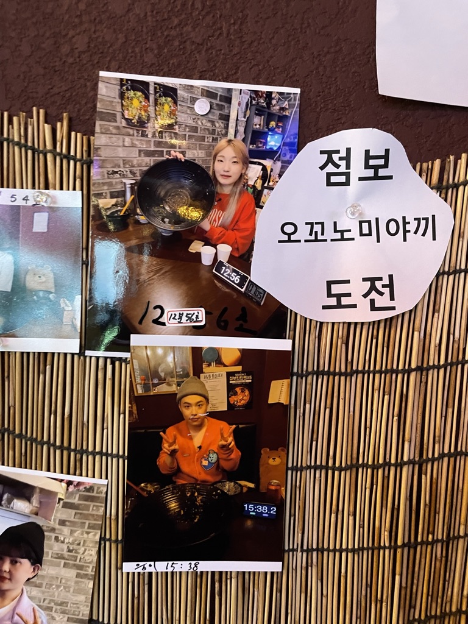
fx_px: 469
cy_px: 312
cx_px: 234
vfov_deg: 67.3
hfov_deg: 53.1
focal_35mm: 26
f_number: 1.6
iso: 640
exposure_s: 1/30
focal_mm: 4.2
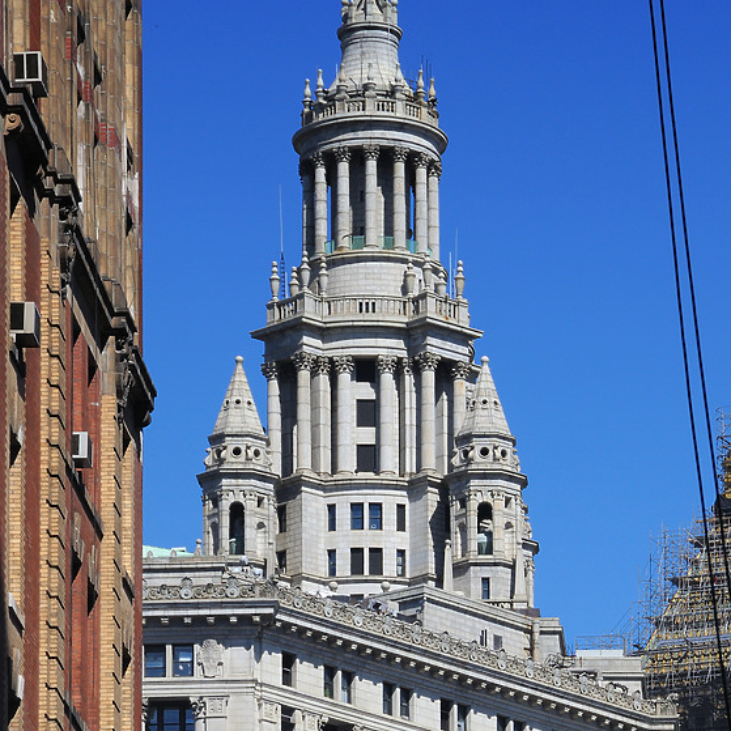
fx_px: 4993
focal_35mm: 209
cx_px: 382
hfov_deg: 8.4
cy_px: 455
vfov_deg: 8.4
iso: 200
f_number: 9
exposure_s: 1/800
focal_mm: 102
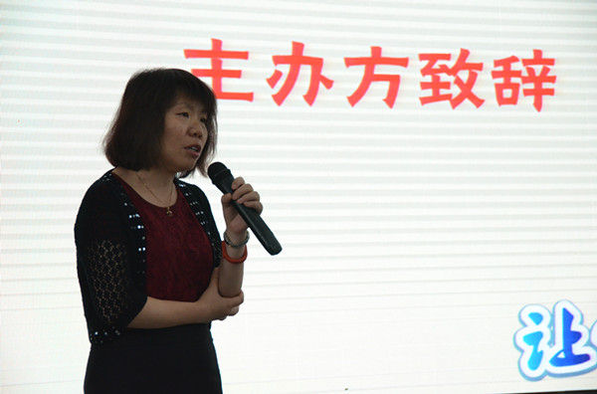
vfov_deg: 12.1
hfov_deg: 18.2
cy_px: 197
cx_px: 298
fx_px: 1860
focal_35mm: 112
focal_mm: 75
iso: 2000
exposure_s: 1/100
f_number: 5
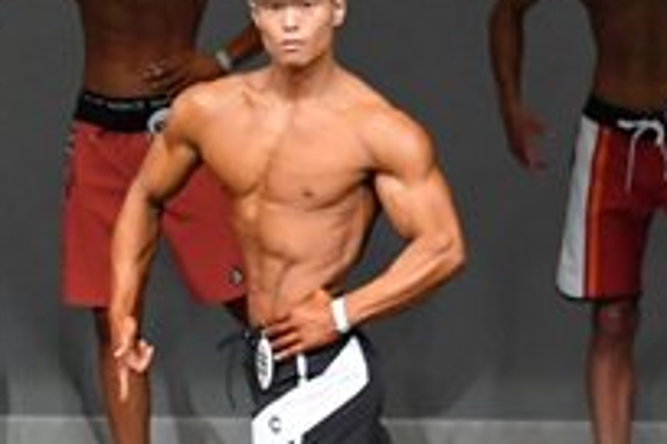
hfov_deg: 2.7
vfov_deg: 1.8
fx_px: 14191
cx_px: -479
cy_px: 297
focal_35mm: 766
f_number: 5.6
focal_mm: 135
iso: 4000
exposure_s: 1/400
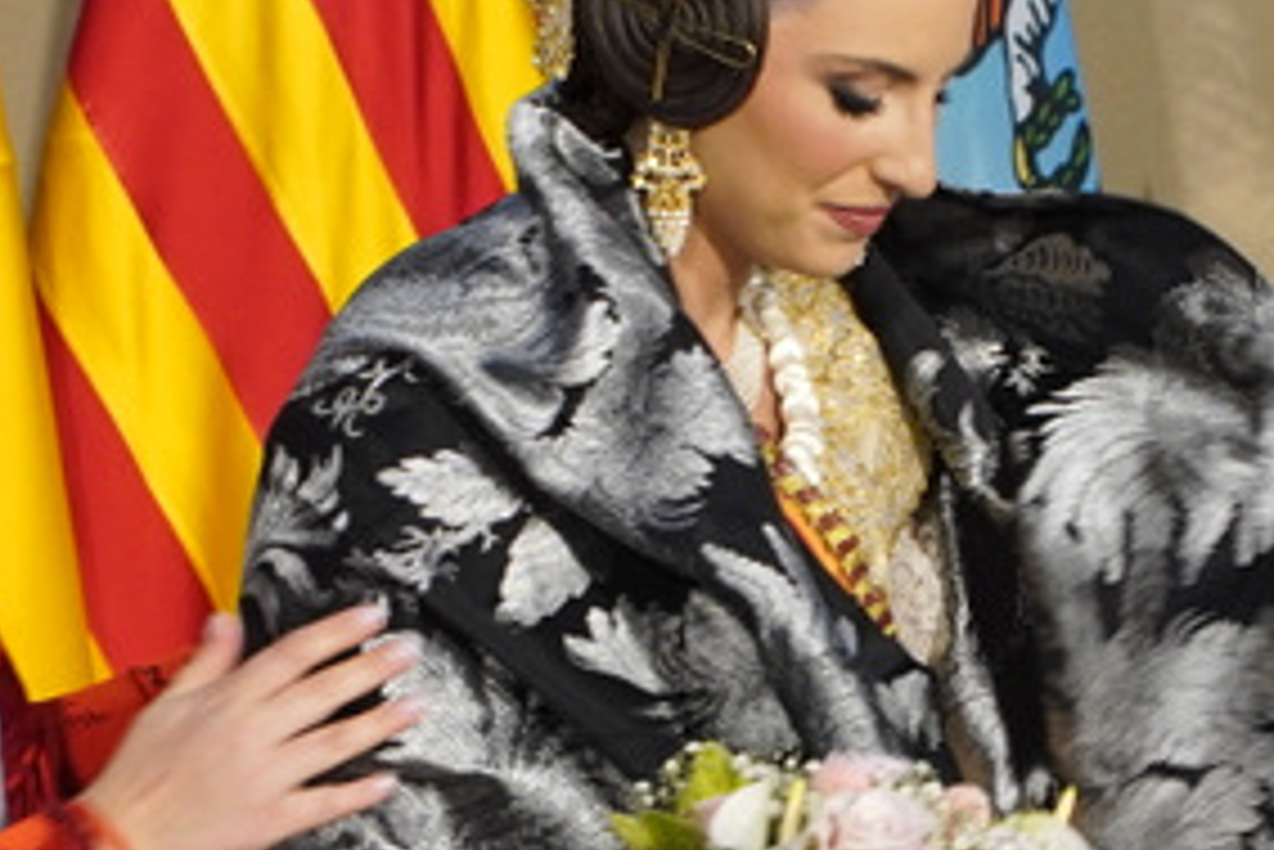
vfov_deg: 7.7
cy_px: 810
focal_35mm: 178
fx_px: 6302
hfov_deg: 11.5
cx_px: 855
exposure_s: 1/60
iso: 250
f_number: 4.5
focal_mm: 28
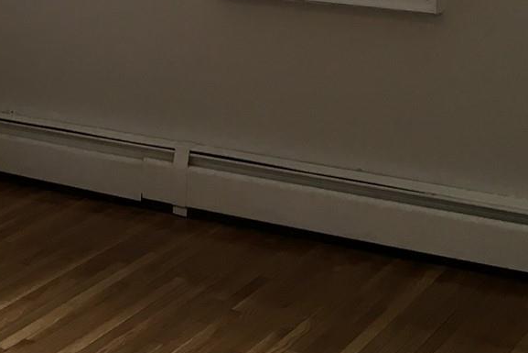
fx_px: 1570
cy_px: -191
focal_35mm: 107
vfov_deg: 12.2
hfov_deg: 18.4
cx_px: -57
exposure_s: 1/40
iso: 25
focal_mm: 4.15
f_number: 2.2
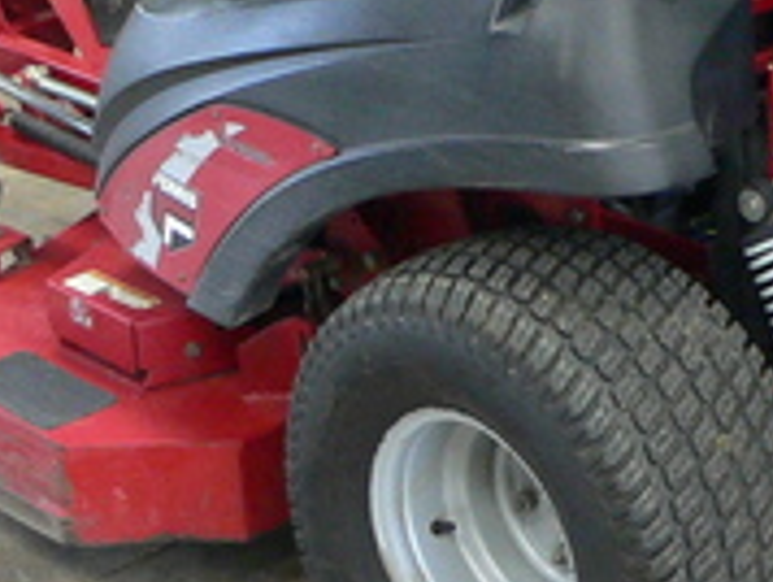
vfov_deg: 13.1
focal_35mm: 113
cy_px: 100
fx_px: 2527
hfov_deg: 17.2
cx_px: 690
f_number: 2.8
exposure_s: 1/30
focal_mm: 4.6
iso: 200
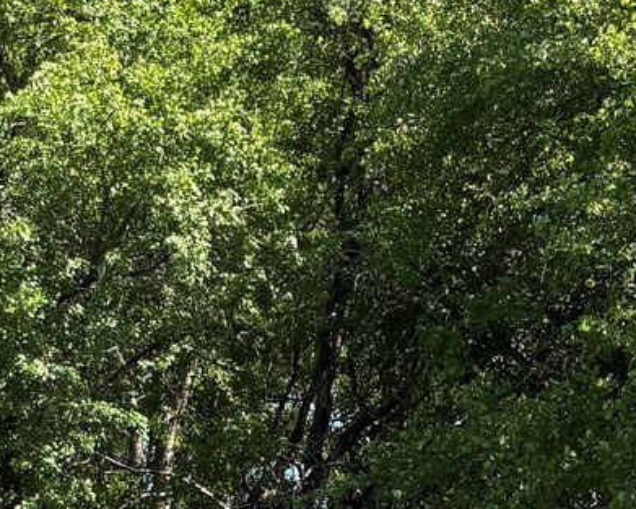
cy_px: 579
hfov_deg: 14.3
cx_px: 68
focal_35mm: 133
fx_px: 2504
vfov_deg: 11.4
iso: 50
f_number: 1.6
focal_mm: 5.96
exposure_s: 1/1196
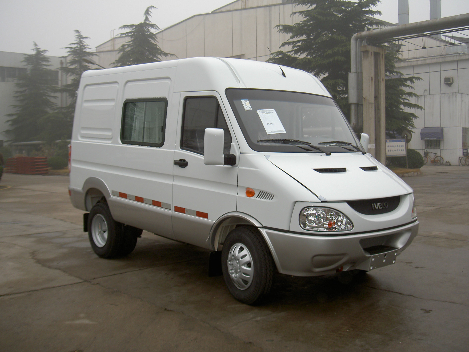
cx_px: 234
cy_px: 176
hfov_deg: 47.9
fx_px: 528
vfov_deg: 36.8
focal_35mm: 39
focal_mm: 8
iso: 50
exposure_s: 1/60
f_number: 2.8
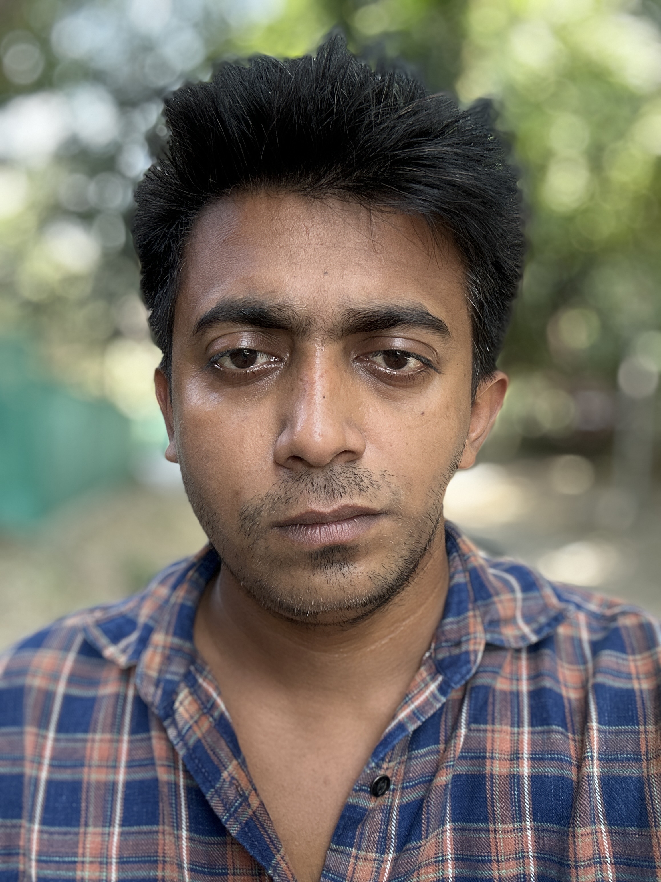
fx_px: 764
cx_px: 330
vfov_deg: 60.0
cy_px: 441
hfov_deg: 46.8
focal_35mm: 30
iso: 80
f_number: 1.9
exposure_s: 1/72
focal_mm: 2.69
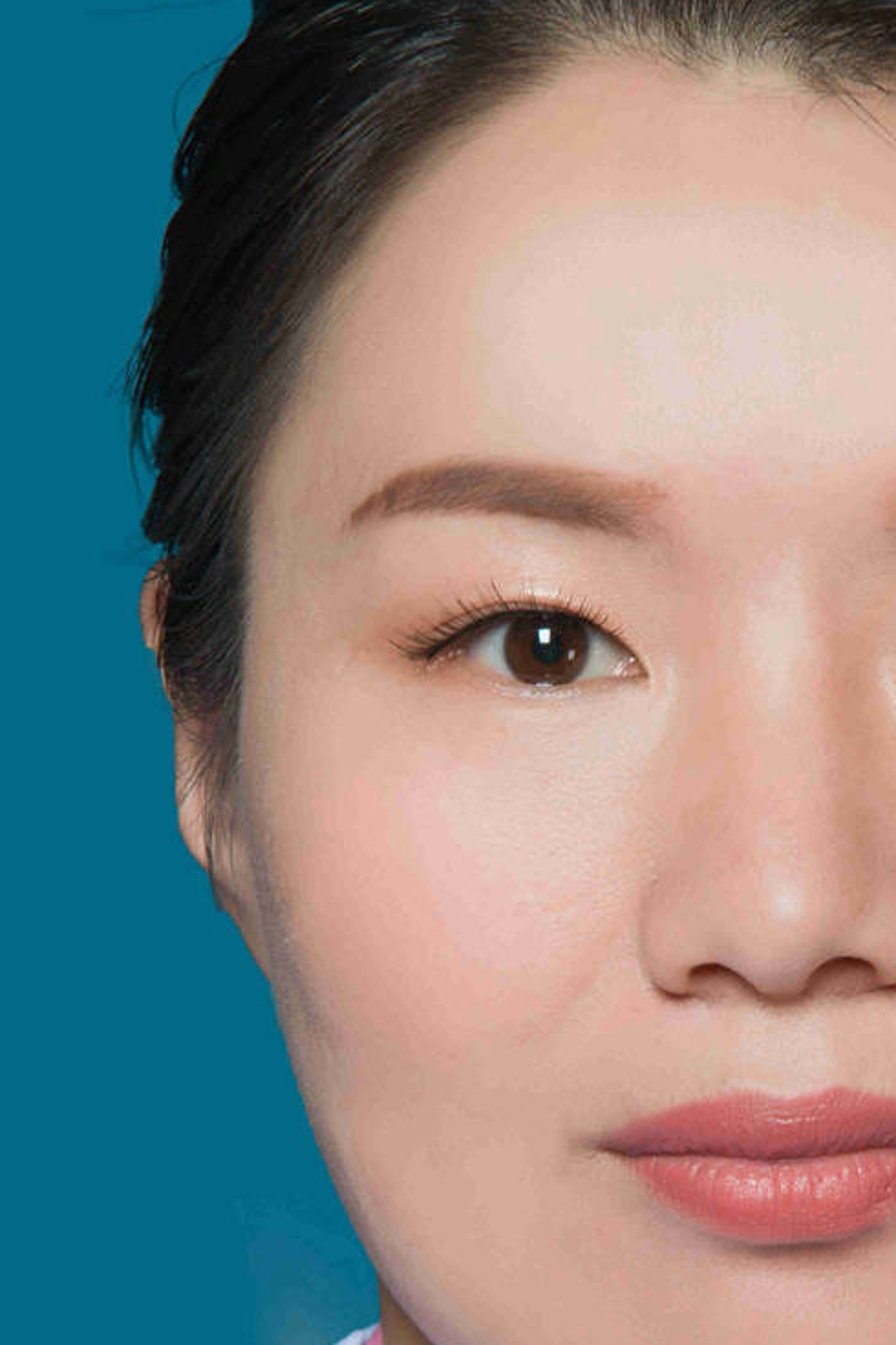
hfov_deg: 2.7
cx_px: 794
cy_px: 1166
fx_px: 18703
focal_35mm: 501
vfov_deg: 4.1
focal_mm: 200
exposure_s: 1/125
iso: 125
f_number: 9
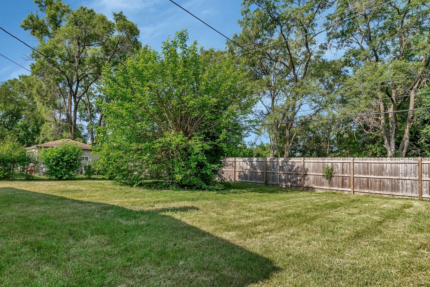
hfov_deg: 83.5
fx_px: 239
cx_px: 187
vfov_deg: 61.7
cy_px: 164
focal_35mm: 20
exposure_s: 1/200
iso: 500
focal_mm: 16
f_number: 9
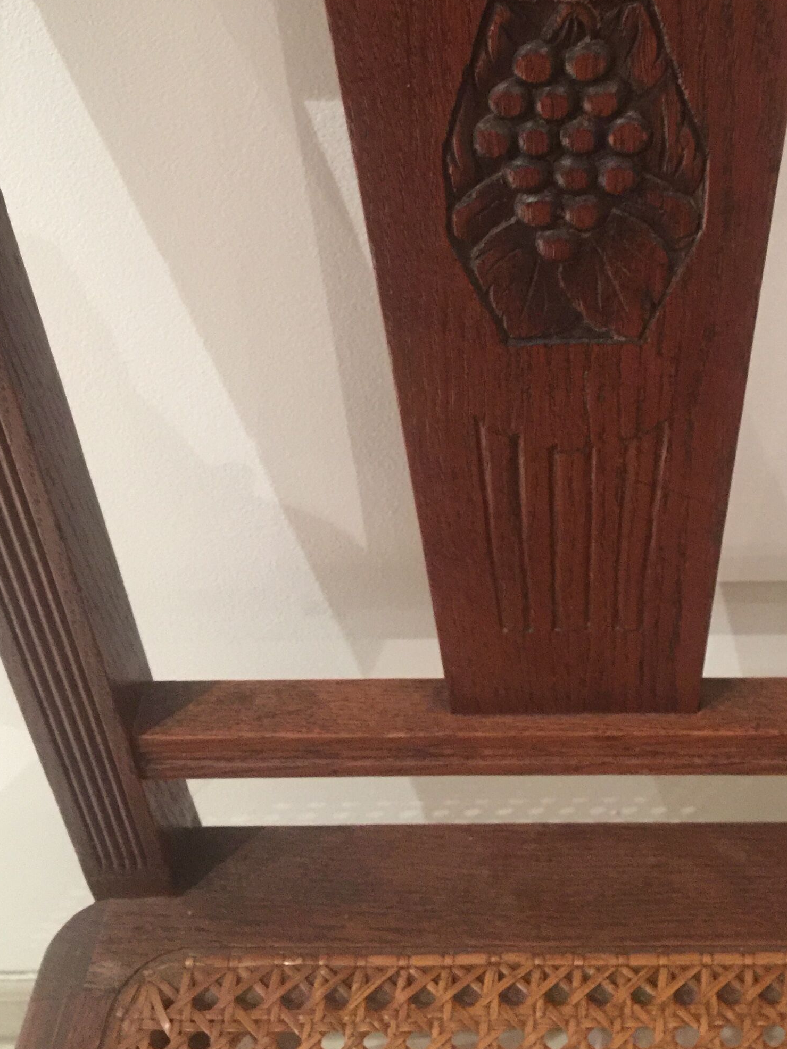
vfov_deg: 38.4
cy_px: 239
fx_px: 1455
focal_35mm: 48
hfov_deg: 29.8
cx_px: 586
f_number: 2.2
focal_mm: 4.15
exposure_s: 1/8
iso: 200
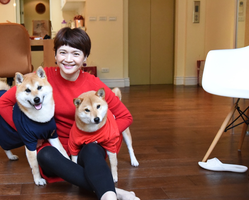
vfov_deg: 28.1
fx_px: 398
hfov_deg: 34.2
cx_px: 69
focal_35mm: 54
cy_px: 99
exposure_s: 1/1000
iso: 8000
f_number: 4
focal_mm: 32
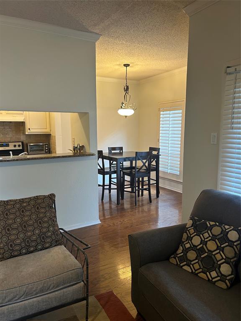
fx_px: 241
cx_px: 120
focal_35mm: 26
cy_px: 160
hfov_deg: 53.1
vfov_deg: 67.3
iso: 125
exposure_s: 1/60
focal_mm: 5.7
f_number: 1.5
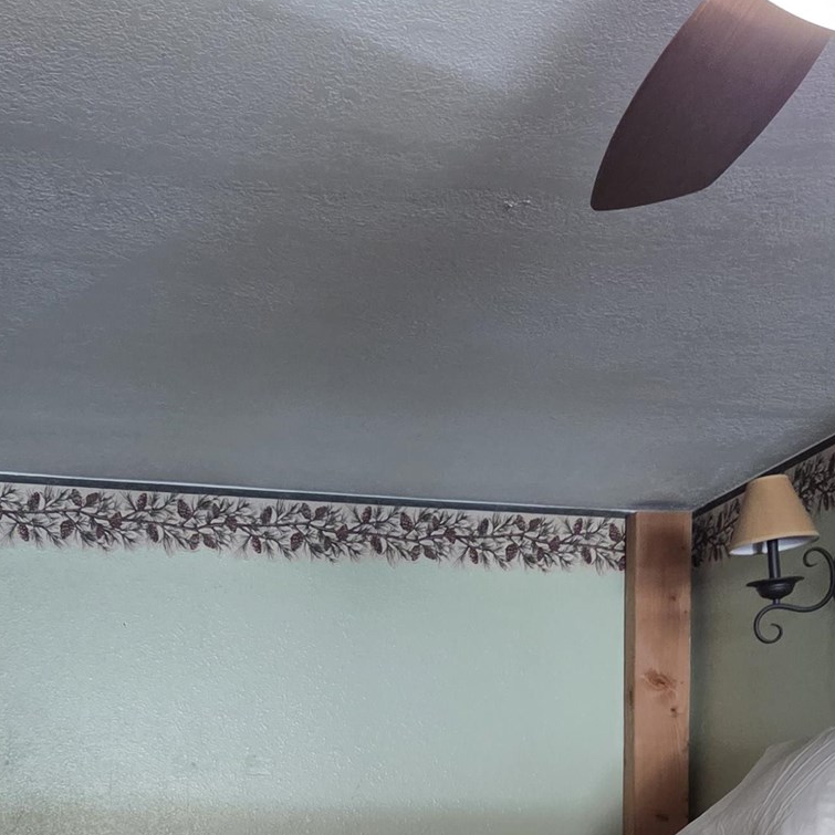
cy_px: 1001
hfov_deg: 27.7
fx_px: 1692
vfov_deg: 25.0
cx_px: 378
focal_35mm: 62
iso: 1000
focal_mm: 5.4
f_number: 1.8
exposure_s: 1/120
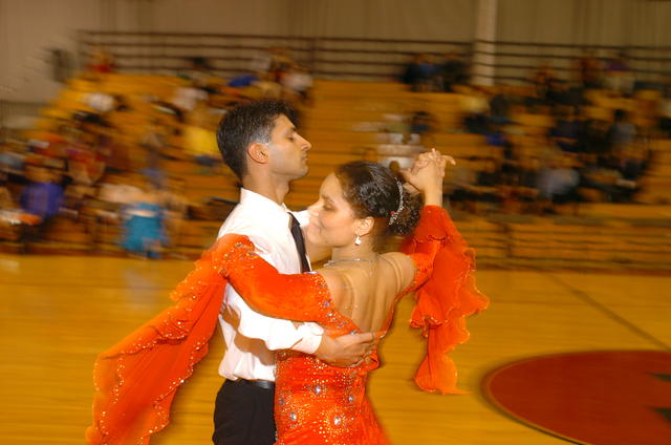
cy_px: 222
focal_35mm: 52
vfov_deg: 25.6
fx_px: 977
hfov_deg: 37.9
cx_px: 336
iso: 320
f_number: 4
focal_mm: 35
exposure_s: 1/25
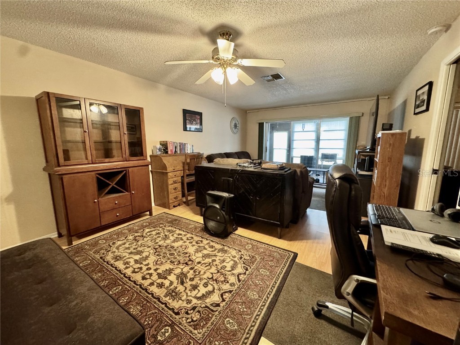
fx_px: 186
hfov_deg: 102.1
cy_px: 172
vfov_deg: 85.7
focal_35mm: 14
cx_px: 230
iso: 800
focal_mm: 2.22
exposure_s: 1/60
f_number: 2.2
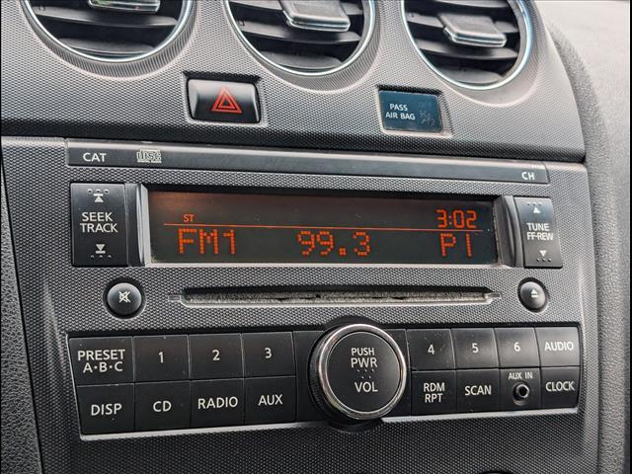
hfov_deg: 38.9
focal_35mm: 49
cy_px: 237
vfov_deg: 29.7
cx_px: 316
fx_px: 895
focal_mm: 6.9
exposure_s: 1/250
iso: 34
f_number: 1.68
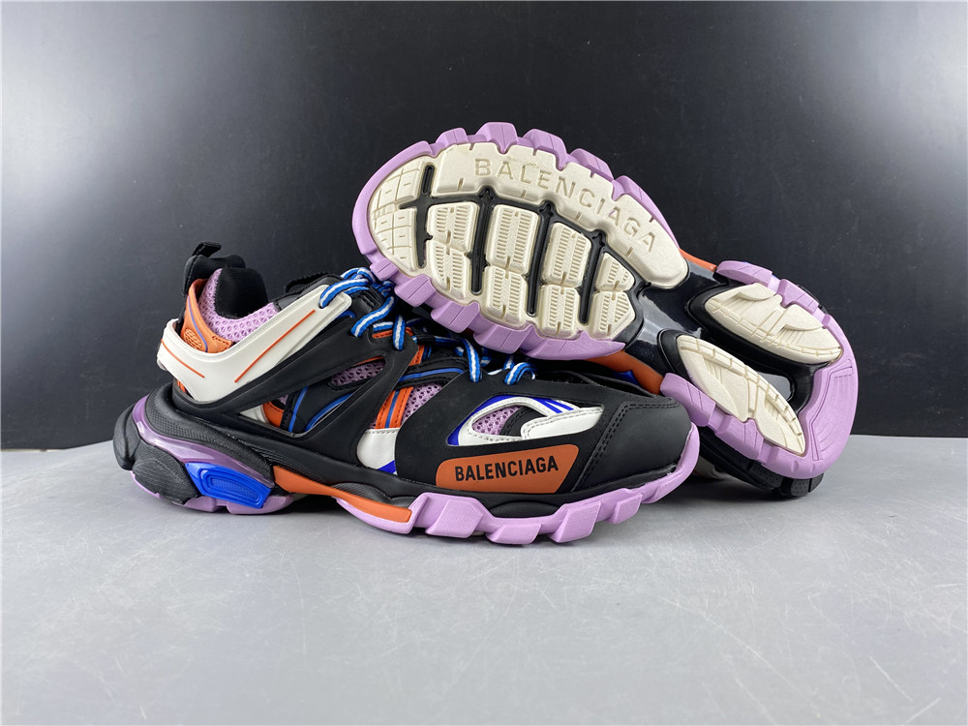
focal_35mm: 26
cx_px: 484
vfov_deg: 53.1
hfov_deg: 67.3
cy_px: 363
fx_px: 727
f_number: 1.8
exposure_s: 1/100
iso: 64
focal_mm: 4.25
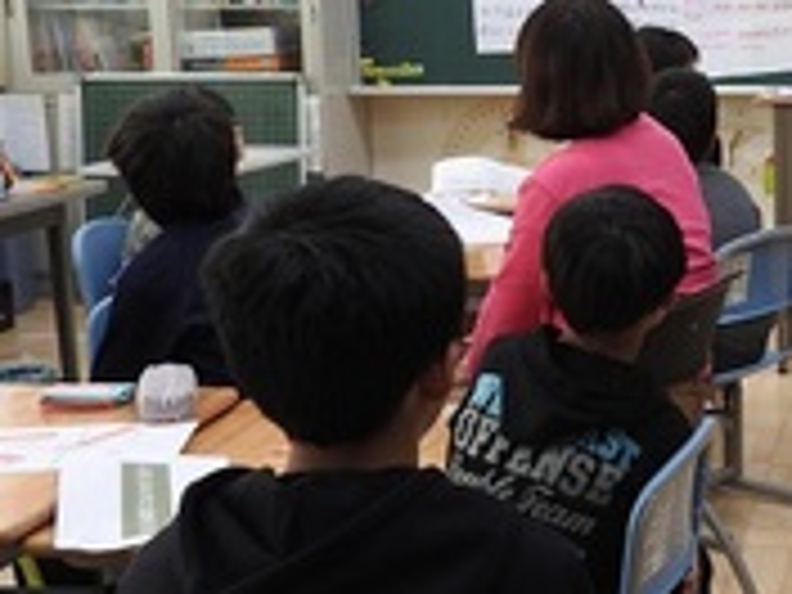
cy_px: 236
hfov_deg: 26.8
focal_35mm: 68
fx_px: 1556
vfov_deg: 21.6
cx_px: 819
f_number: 3.5
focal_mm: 5.4
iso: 100
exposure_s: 1/50
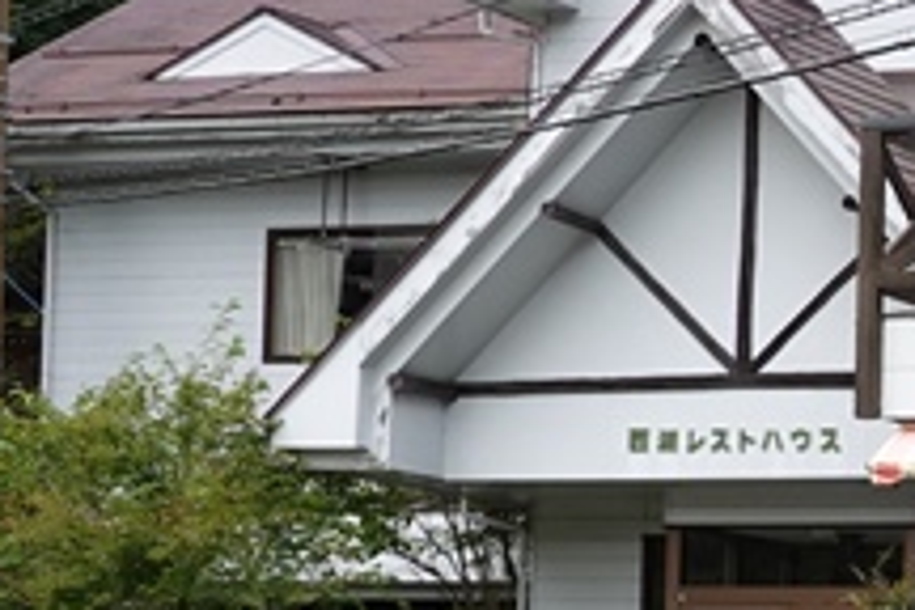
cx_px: 1309
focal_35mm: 170
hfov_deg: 11.6
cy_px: 621
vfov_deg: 8.0
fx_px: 4320
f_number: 4
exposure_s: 1/250
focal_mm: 17.19
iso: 400
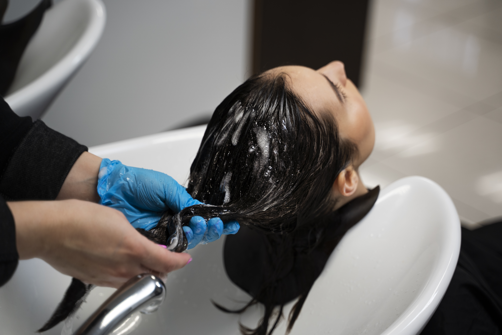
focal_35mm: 75
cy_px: 168
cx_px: 251
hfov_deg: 27.0
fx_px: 1046
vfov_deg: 18.2
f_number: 2.8
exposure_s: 1/250
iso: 500
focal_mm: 75
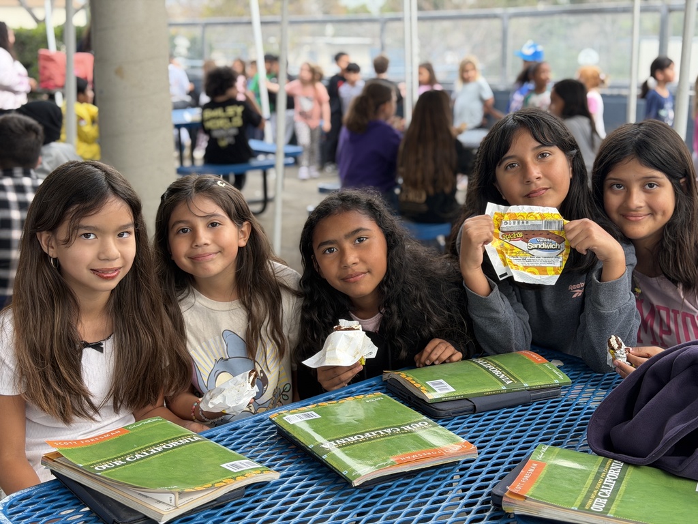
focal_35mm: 48
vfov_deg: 30.3
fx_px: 968
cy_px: 262
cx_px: 349
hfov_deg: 39.7
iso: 64
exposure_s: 1/301
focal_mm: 6.76
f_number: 1.78
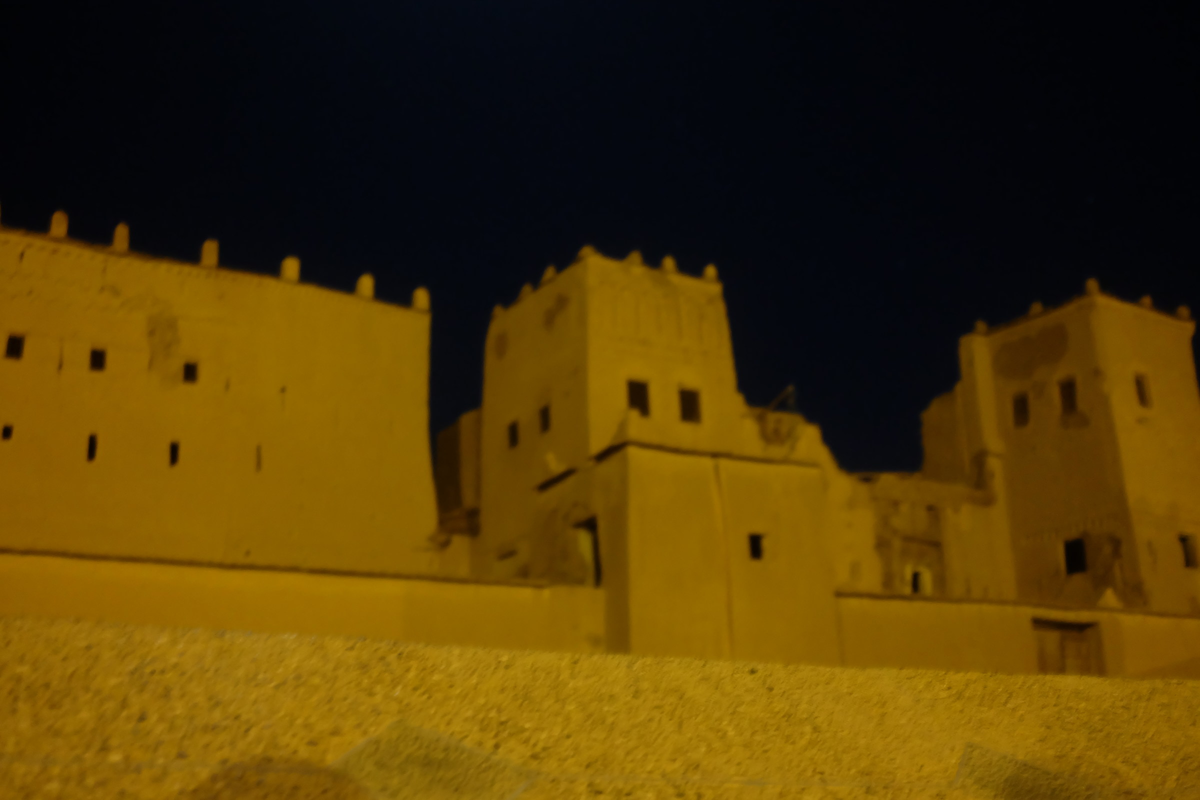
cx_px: 600
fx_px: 1367
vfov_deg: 32.6
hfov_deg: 47.4
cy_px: 400
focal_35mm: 41
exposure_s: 1/4
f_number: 2.8
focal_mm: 27
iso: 3200
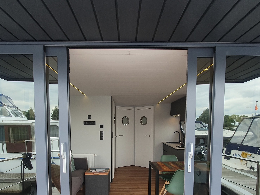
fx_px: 165
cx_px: 127
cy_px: 136
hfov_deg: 76.4
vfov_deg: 59.1
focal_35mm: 22
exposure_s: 1/100
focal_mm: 1.8
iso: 50
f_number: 2.2
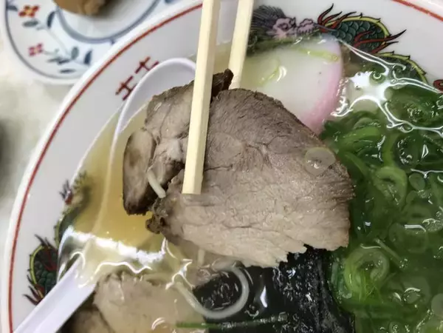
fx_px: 358
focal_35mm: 28
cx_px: 222
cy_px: 166
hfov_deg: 63.4
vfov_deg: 49.7
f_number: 1.8
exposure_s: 1/30
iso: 20
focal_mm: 3.99
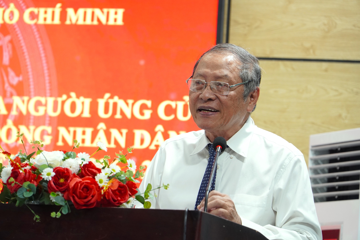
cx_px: 180
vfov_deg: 8.7
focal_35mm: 158
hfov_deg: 13.0
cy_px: 120
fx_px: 1575
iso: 1250
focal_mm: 105
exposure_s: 1/200
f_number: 4
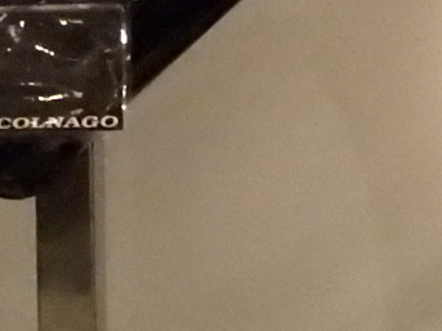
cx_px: 298
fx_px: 1787
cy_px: 774
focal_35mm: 140
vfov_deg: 9.5
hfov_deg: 14.1
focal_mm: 4.5
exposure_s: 1/500
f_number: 3
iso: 3200
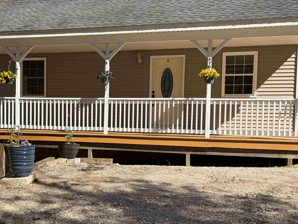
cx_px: 93
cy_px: 120
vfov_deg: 35.9
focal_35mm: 40
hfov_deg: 45.9
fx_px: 344
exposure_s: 1/2141
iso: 50
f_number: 1.6
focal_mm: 5.96
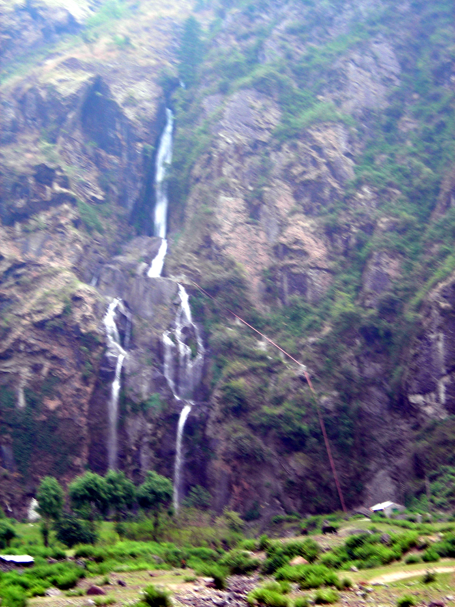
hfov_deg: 19.1
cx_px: 228
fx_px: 1349
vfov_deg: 25.3
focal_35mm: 77
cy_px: 304
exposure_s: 1/20.5
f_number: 4.2
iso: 50
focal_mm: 12.7
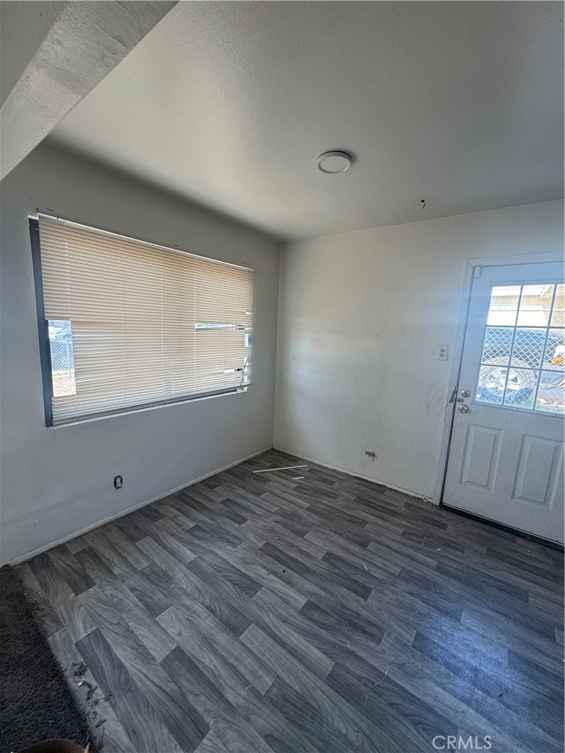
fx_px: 305
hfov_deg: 85.7
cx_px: 282
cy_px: 376
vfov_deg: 102.1
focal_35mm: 14
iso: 80
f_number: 2.2
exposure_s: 1/99
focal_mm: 2.22
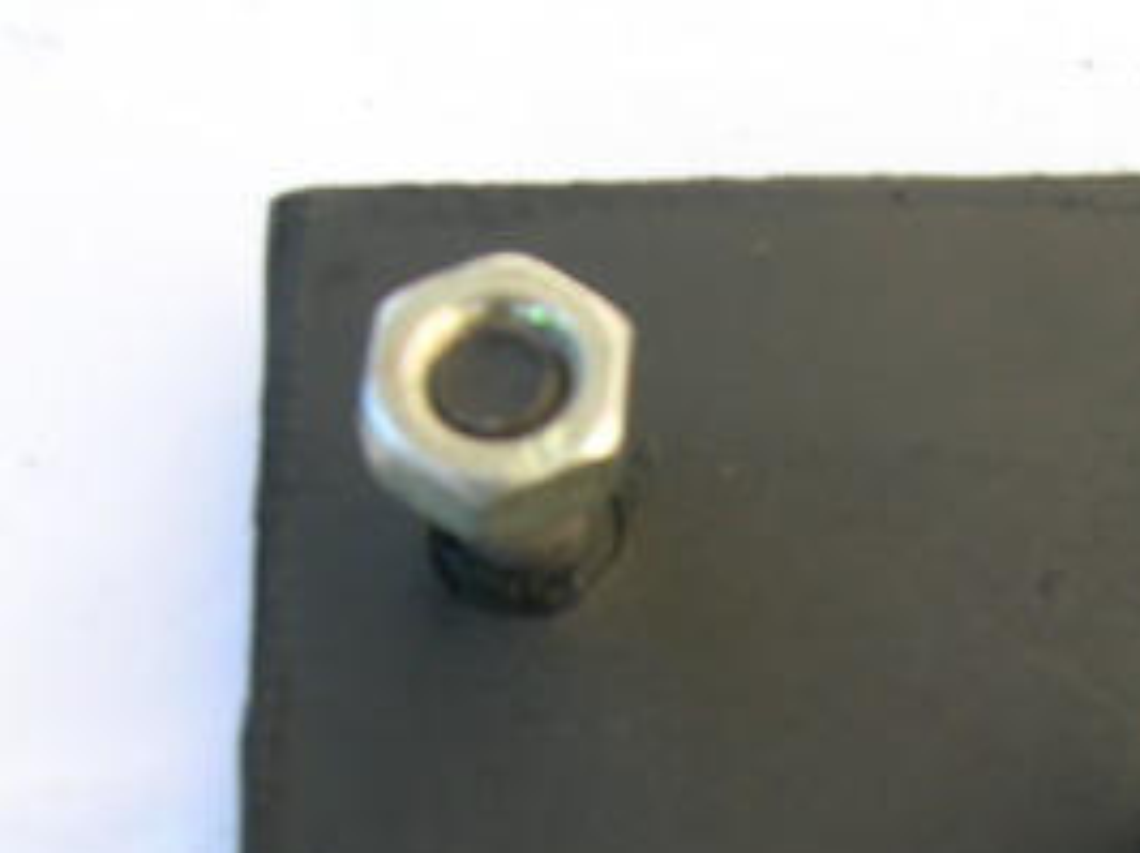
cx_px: 896
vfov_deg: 22.4
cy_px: 754
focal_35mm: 64
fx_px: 2106
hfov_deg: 29.7
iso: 50
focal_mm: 5.7
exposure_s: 1/42.6
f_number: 4.9
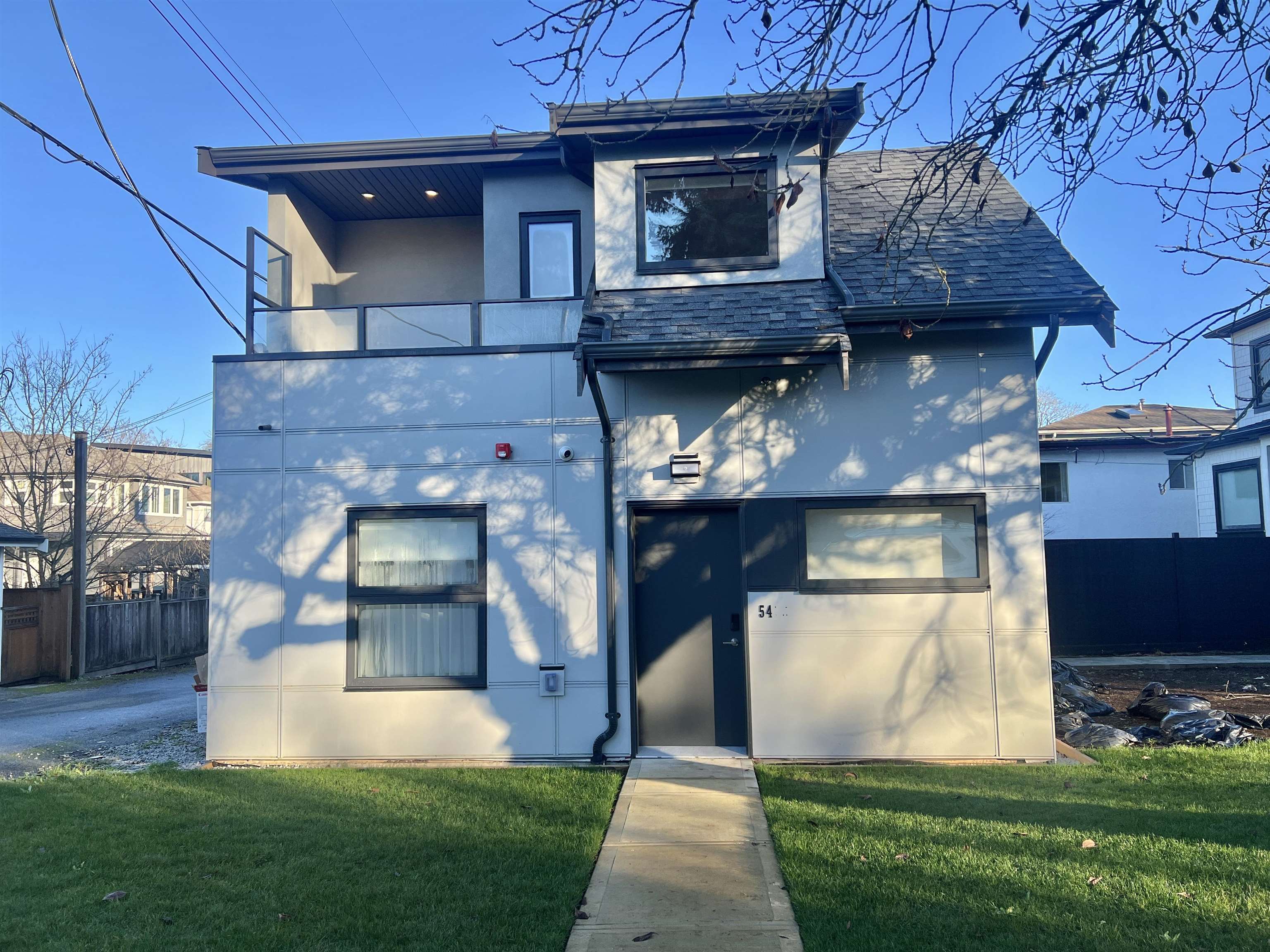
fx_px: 954
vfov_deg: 53.1
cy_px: 476
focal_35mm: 26
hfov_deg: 67.3
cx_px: 635
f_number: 1.5
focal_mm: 5.7
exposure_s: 1/965
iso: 50
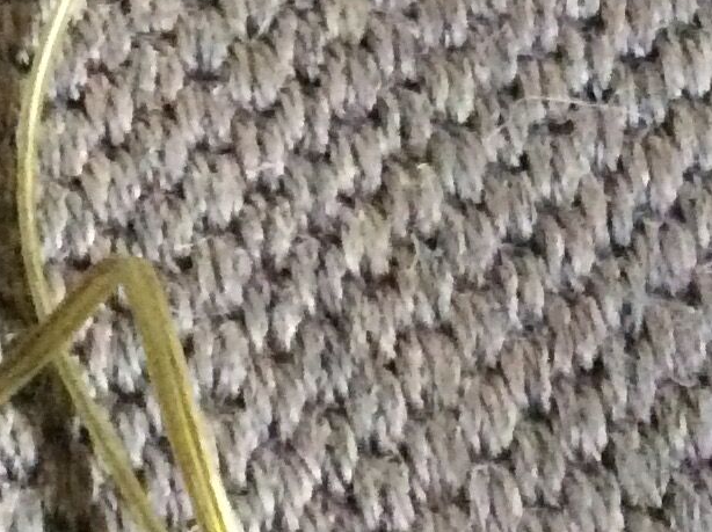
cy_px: -384
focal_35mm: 135
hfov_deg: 14.3
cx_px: -81
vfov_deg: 10.4
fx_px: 2773
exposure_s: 1/17
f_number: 2.4
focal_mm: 3.3
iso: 640
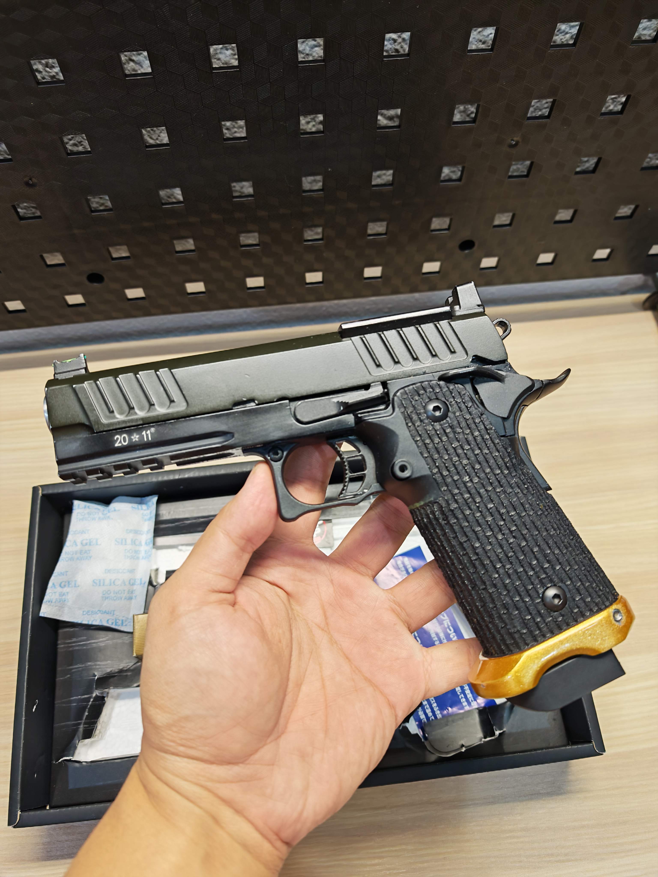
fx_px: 608
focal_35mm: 24
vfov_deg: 71.6
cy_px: 438
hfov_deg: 56.8
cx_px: 329
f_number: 2
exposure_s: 1/100
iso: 200
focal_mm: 6.83
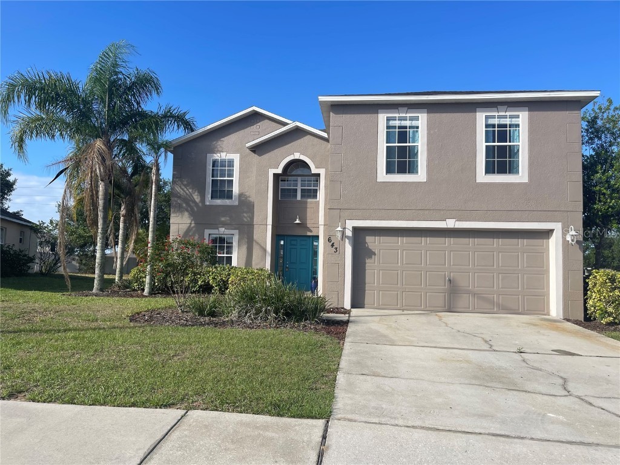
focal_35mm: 26
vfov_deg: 53.1
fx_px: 466
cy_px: 232
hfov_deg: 67.3
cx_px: 310
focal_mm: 5.1
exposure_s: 1/3086
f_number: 1.6
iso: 32
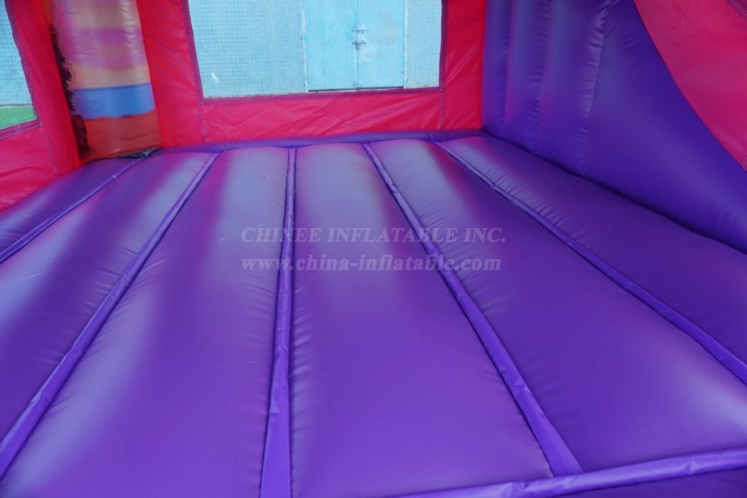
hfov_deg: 73.7
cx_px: 374
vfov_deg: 53.1
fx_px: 498
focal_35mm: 24
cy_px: 249
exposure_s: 1/160
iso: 250
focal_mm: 16
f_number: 4
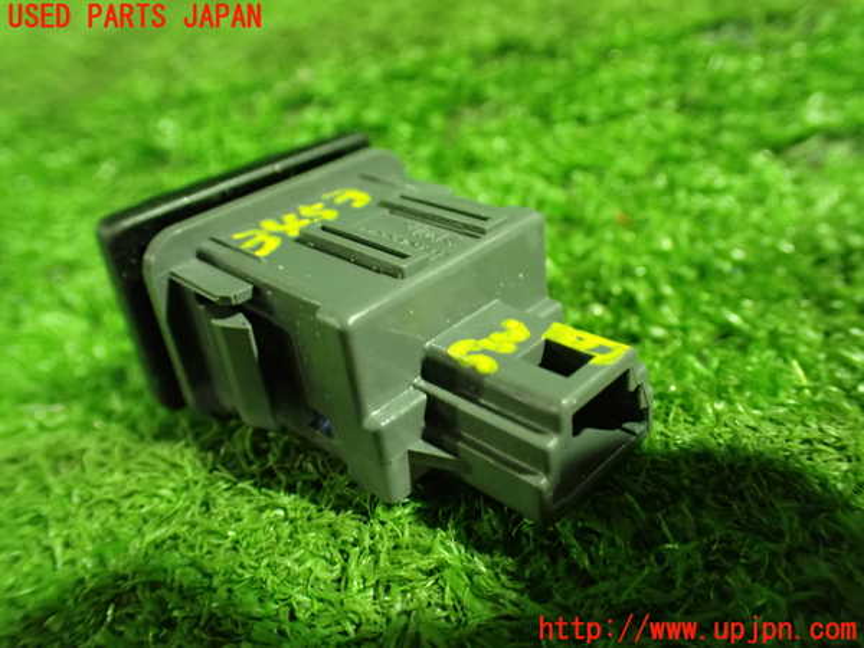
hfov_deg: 60.0
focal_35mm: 30
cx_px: 432
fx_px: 749
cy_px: 324
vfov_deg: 46.8
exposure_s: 1/30
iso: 1250
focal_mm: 5.4
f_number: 2.3
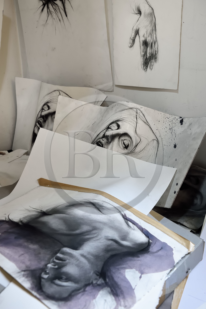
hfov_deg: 29.8
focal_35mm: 45
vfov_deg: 43.6
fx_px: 387
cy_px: 154
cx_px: 103
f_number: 6.3
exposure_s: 1/30
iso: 800
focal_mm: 45
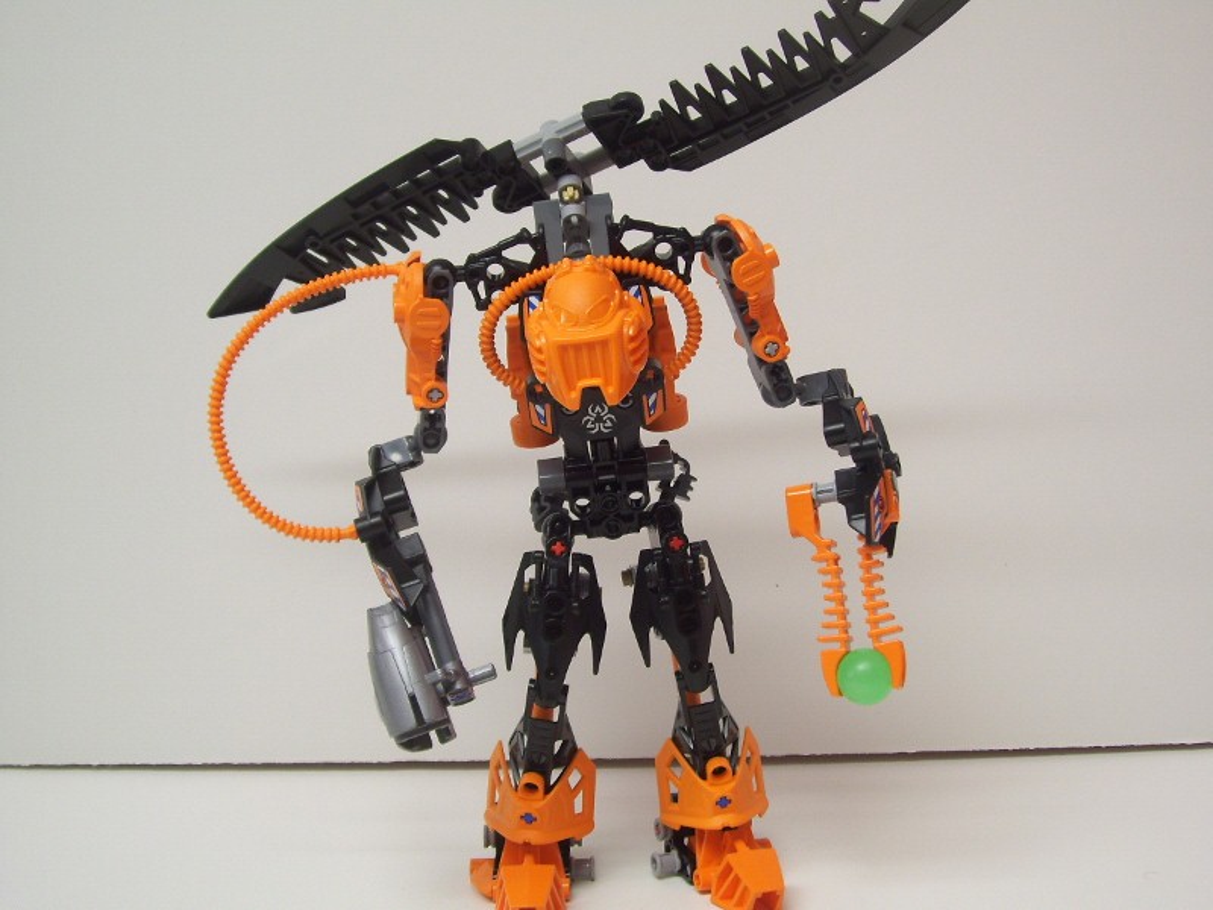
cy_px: 455
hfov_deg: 42.1
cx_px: 606
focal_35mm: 45
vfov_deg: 32.2
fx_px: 1577
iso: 100
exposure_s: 1/40
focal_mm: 7.6
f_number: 3
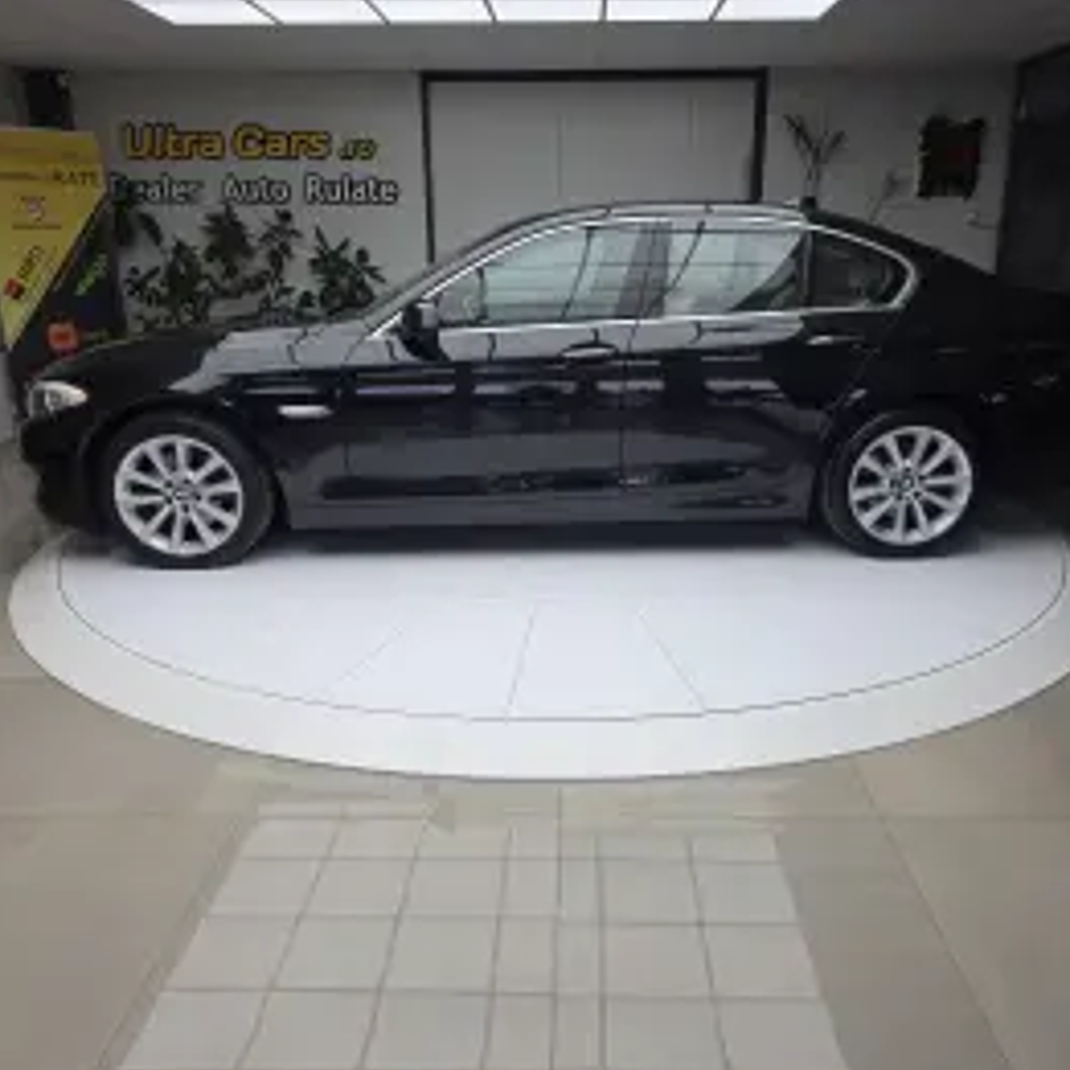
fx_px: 979
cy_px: 537
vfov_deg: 57.3
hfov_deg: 57.3
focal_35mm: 28
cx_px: 570
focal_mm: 6.25
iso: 12
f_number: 1.7
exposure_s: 1/100
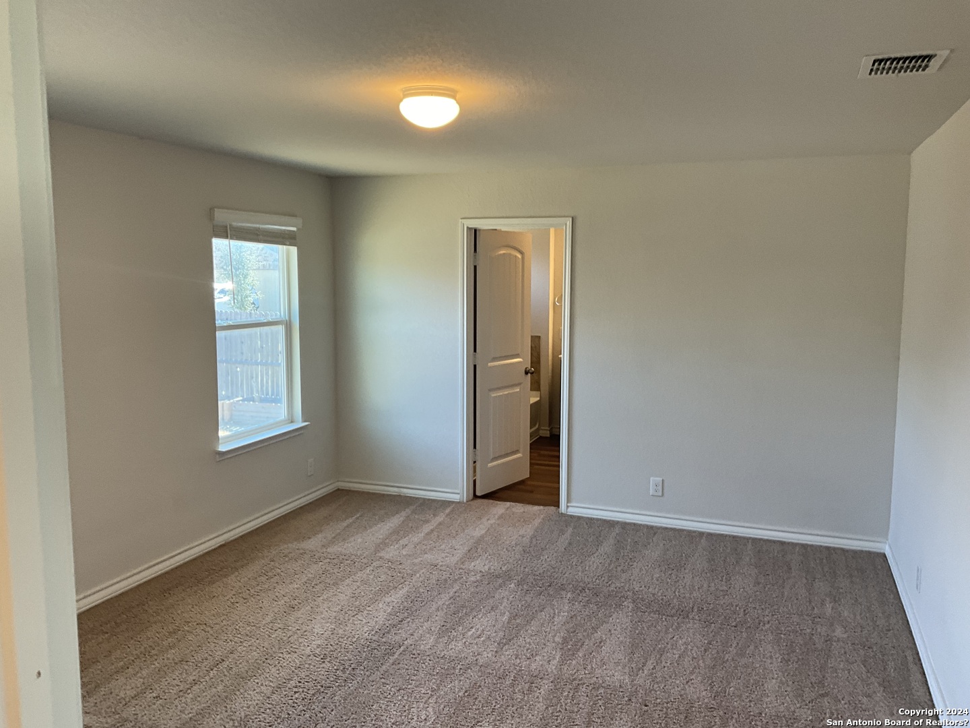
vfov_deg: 48.2
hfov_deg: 61.7
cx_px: 485
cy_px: 364
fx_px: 813
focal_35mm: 29
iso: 50
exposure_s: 1/60
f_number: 1.8
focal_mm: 3
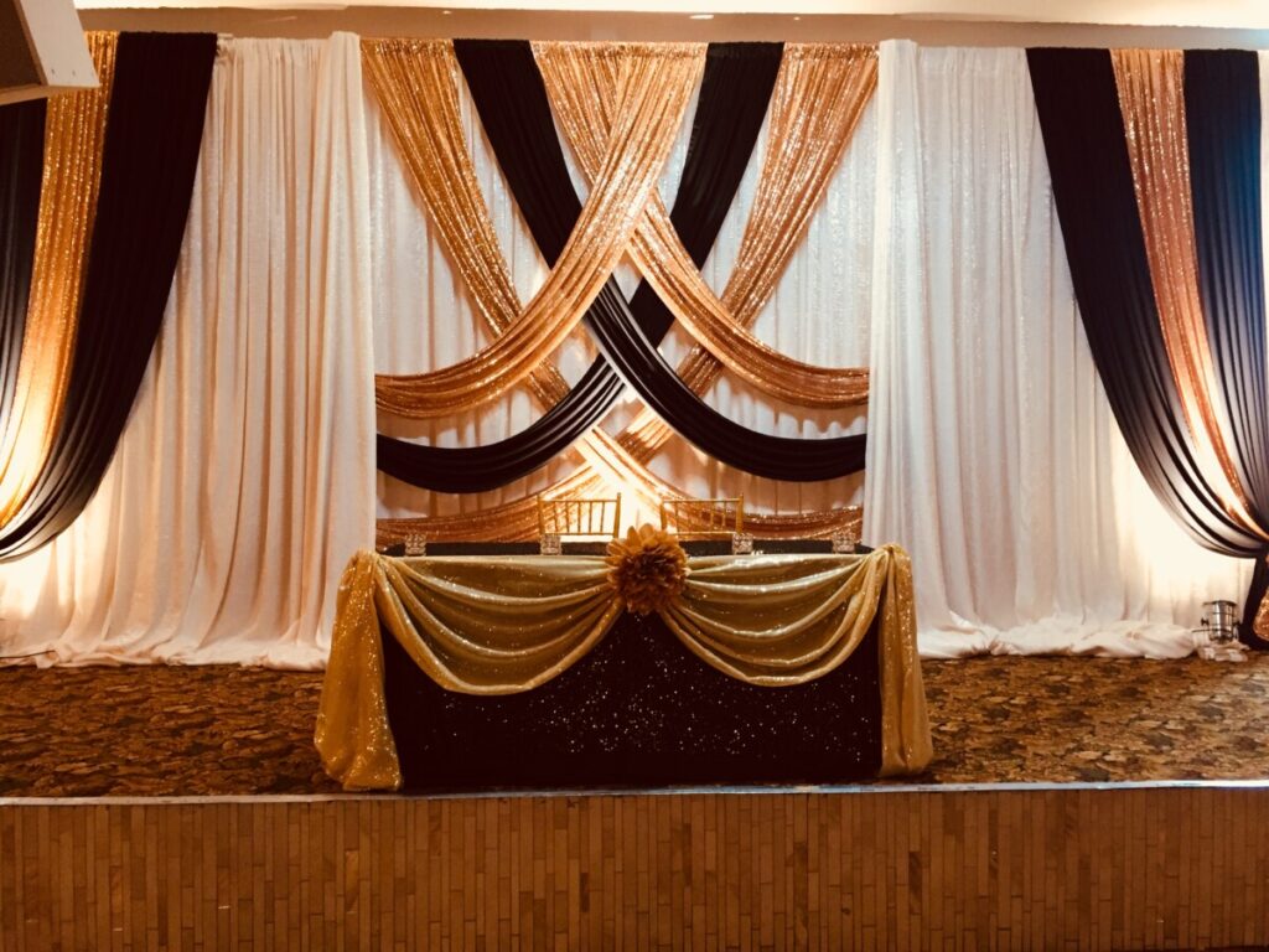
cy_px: 476
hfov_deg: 61.7
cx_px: 634
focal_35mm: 29
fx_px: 1063
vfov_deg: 48.2
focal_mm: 4.15
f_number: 2.2
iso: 160
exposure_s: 1/30
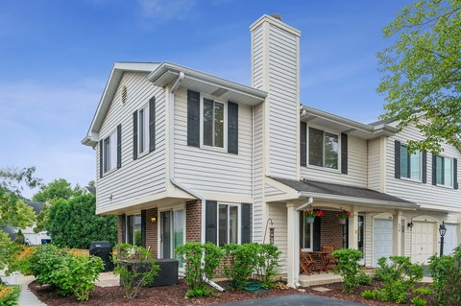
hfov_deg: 60.3
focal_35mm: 31
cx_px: 230
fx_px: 397
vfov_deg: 42.2
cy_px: 153
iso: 200
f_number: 8
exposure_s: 1/320
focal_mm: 31
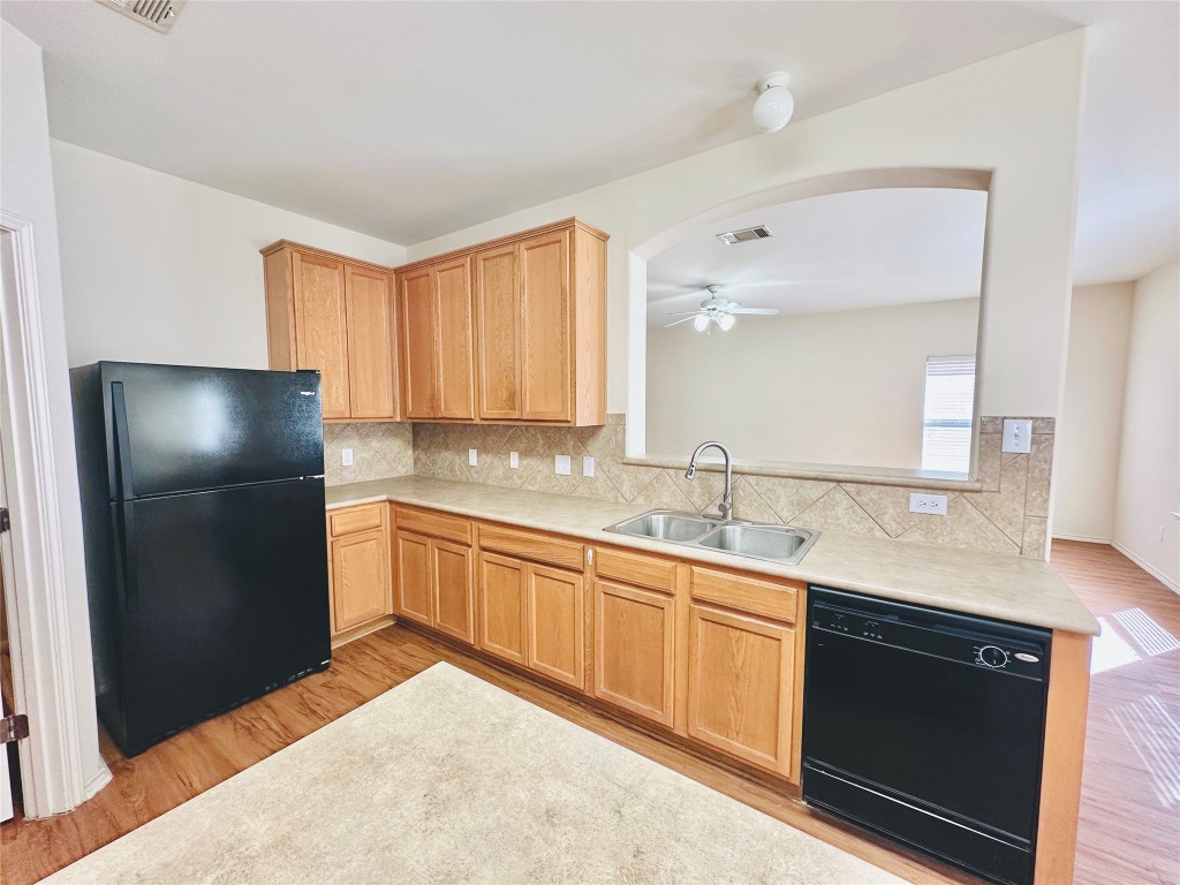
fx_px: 477
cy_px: 442
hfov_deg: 102.1
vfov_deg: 85.7
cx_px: 590
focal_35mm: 14
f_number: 2.2
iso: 200
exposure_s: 1/120
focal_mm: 2.22
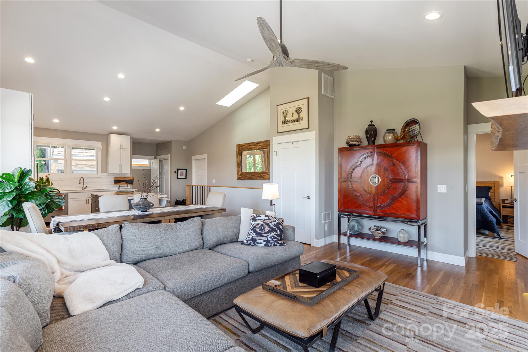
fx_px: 249
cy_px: 176
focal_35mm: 17
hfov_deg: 93.3
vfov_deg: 70.5
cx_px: 264
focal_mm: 17
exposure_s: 1/50
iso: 320
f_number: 7.1
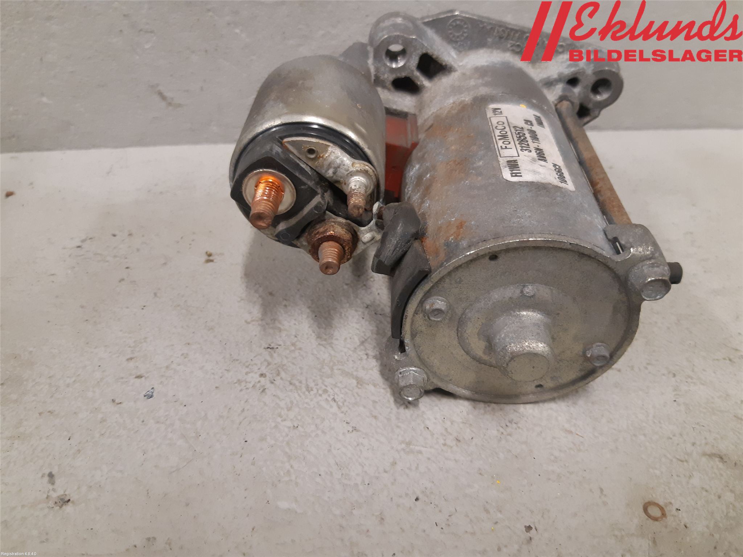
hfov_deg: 67.3
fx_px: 558
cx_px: 372
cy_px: 278
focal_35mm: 26
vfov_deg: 53.1
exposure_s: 1/50
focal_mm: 3.93
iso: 200
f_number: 1.7
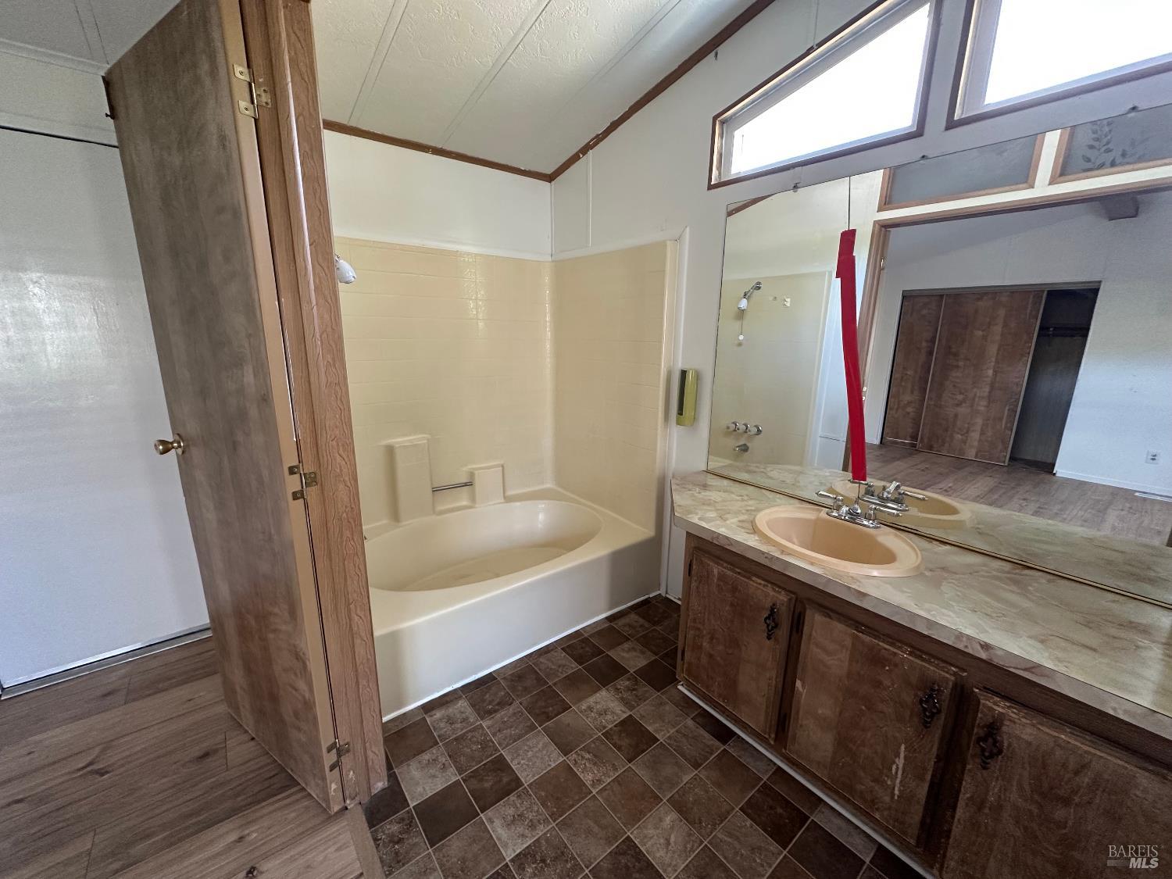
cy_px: 440
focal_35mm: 14
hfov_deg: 102.1
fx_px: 474
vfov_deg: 85.7
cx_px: 586
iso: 250
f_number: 2.2
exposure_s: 1/60
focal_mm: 2.22
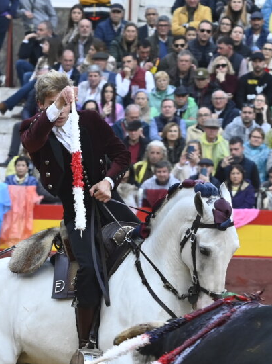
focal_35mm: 416
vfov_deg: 4.8
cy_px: 267
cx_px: 190
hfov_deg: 3.6
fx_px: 4362
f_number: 5.6
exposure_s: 1/640
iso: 1600
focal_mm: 122
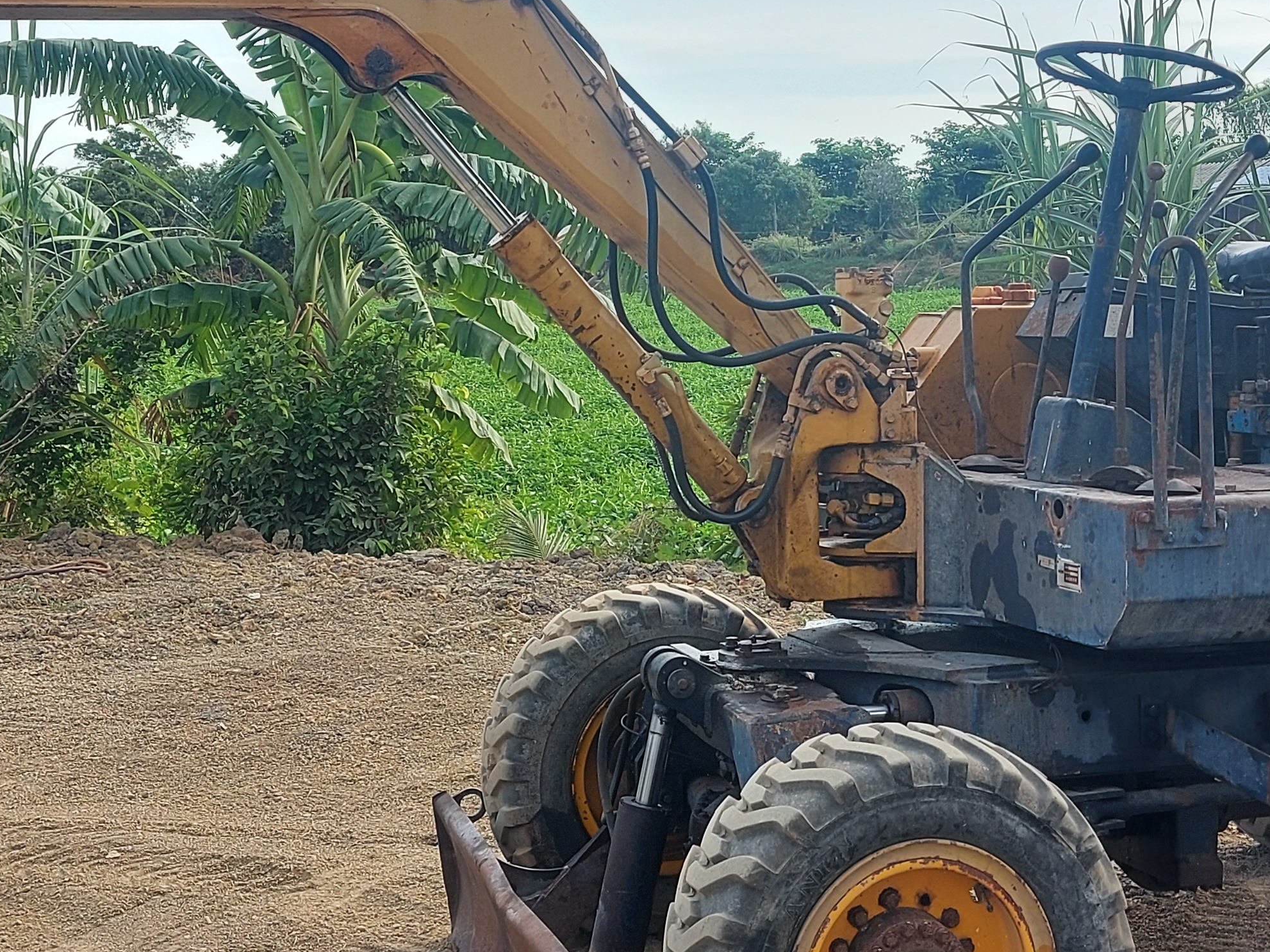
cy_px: 365
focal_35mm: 56
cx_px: 677
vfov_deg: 26.0
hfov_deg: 34.3
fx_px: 2054
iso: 32
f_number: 1.8
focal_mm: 5.23
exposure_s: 1/263
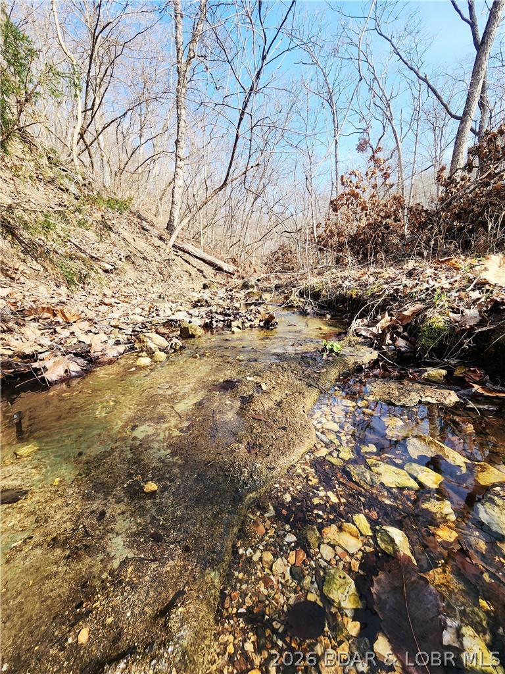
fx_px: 253
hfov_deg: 89.9
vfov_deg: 106.2
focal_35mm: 13
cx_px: 252
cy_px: 337
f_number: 2.2
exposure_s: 1/526
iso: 50
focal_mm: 2.2
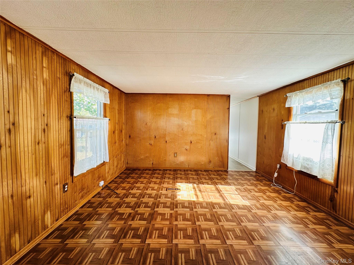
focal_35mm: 14
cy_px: 132
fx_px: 143
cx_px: 177
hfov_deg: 102.1
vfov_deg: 85.7
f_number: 2.2
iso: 80
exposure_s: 1/99
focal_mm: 2.22
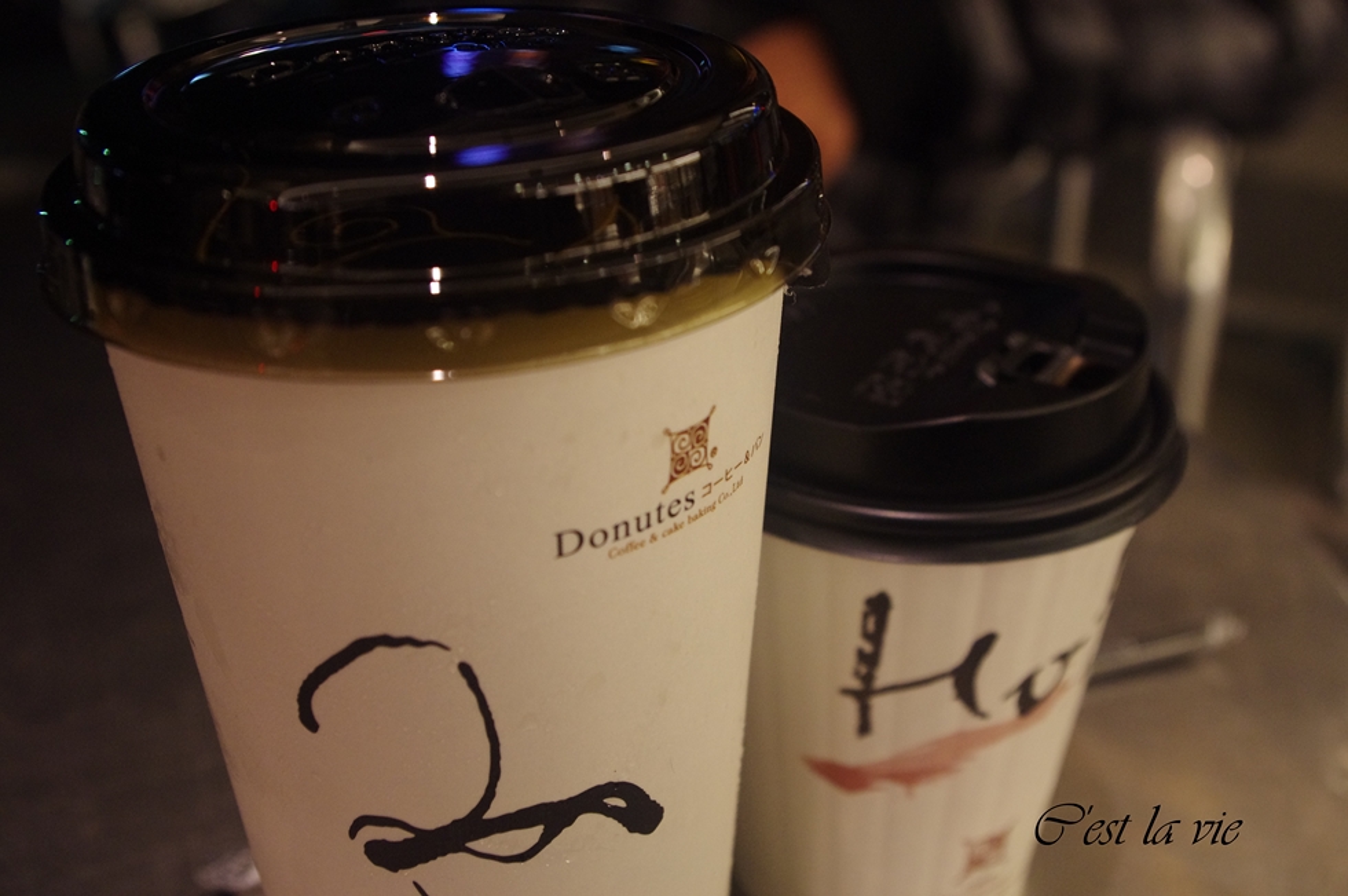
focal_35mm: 42
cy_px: 448
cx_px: 674
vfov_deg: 31.8
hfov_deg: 46.4
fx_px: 1571
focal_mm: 28.13
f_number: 5.6
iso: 1600
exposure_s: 1/40
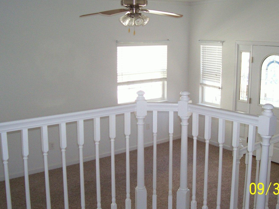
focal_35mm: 44
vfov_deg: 32.8
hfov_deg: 42.8
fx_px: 355
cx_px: 165
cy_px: 90
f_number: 2.7
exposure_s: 1/112
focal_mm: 5.6
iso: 140
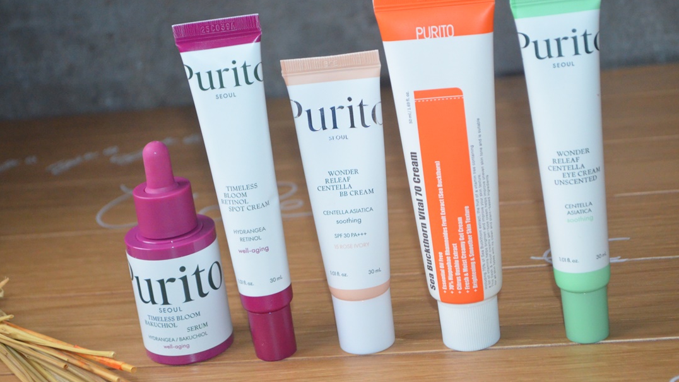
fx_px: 1558
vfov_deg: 14.0
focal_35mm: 87
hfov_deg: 24.6
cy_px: 158
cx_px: 340
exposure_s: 1/60
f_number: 5.6
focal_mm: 55
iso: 2800
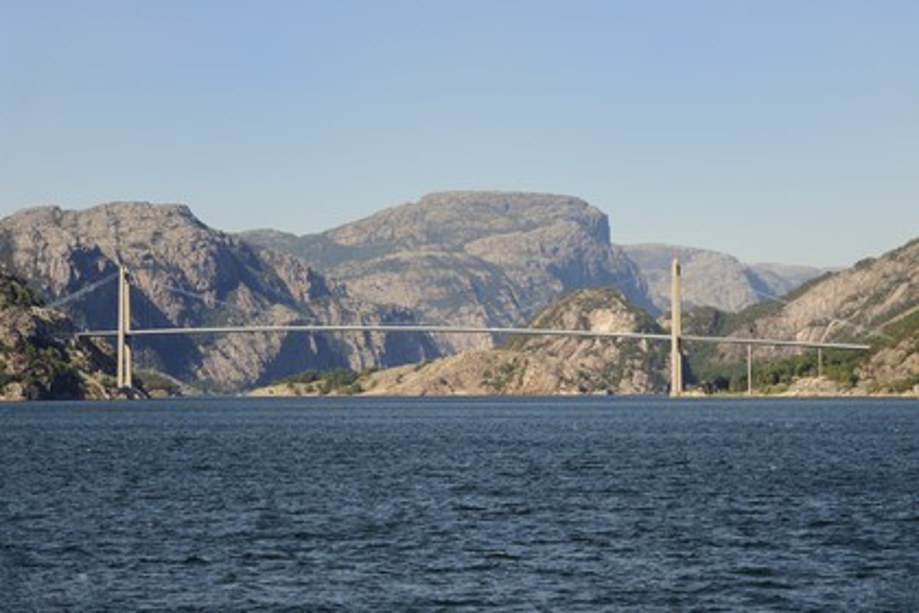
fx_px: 3063
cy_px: 306
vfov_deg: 11.4
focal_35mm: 120
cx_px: 460
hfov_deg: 17.1
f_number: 8
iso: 200
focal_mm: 120
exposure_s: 1/400
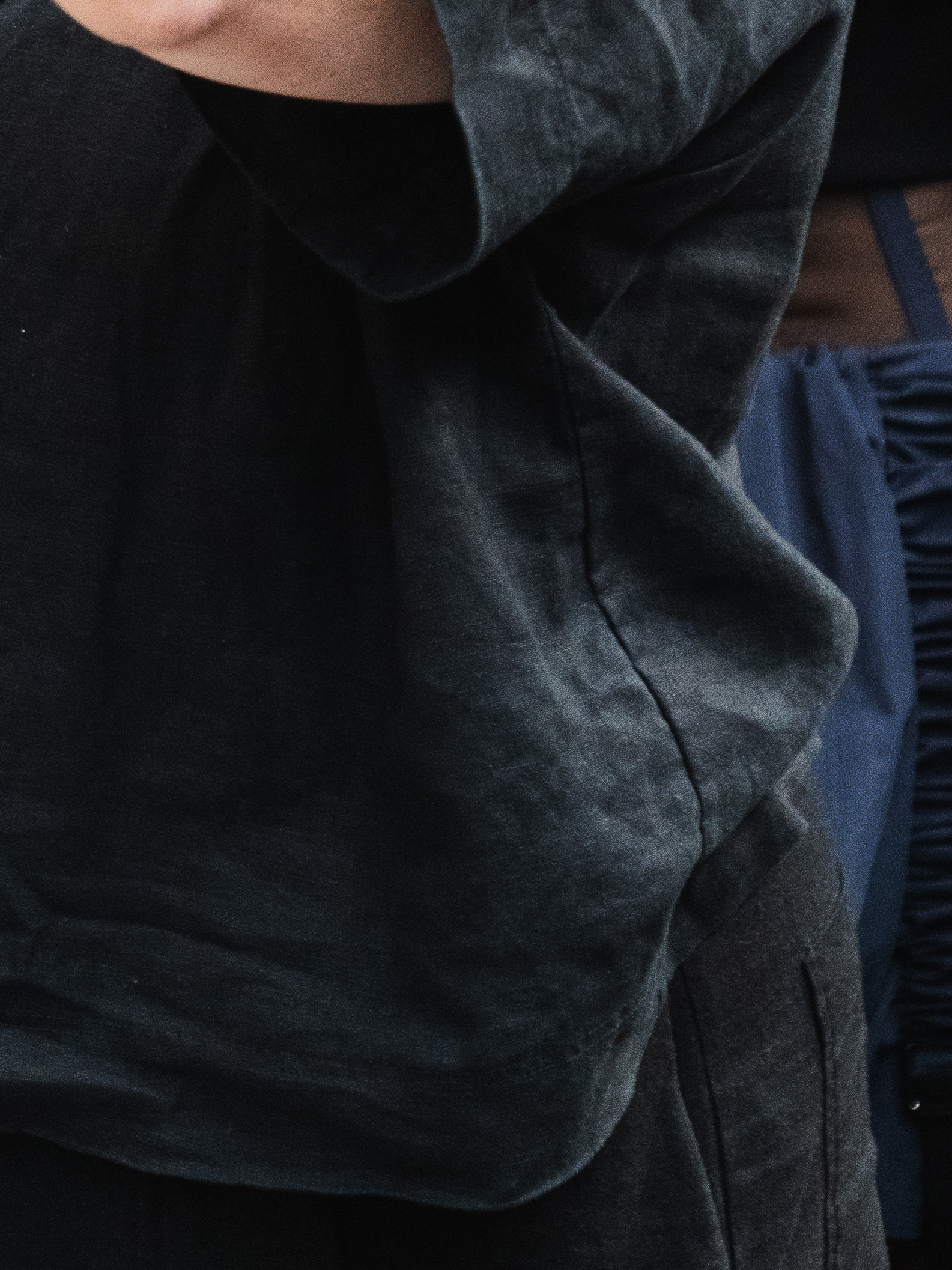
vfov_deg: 8.0
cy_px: -327
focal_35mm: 246
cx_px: 37
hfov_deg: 6.0
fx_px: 9022
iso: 2000
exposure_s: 1/200
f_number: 2.8
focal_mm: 68
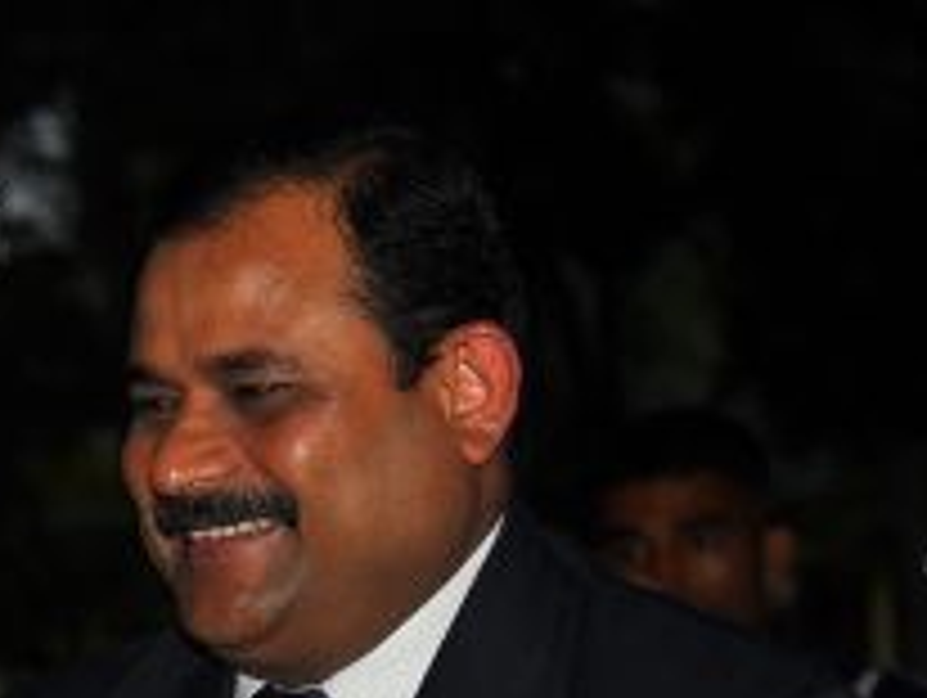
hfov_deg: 6.7
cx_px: 32
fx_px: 7856
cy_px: 856
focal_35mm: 293
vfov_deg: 5.1
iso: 200
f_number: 5.6
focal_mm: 70
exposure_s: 1/90
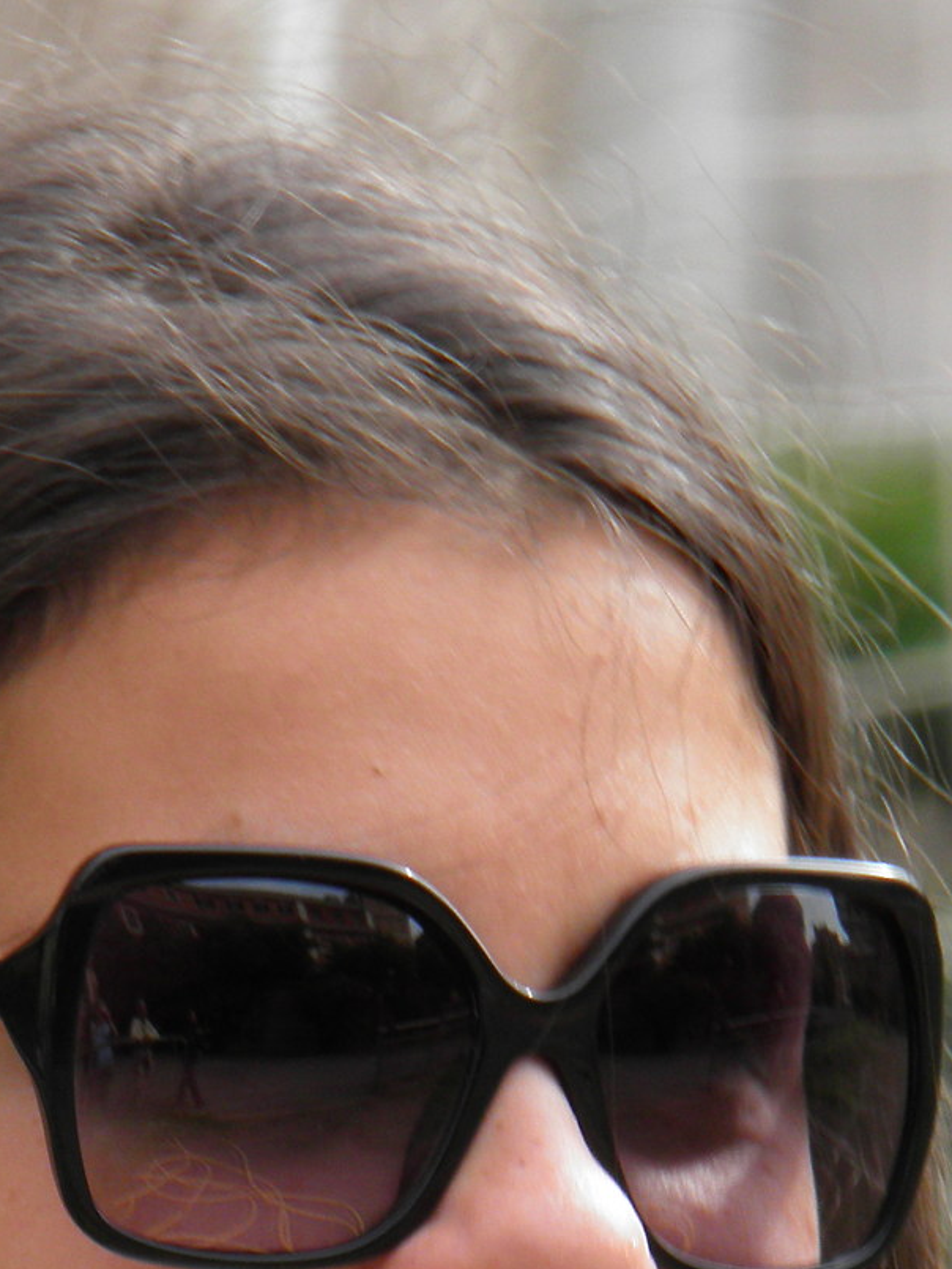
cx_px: 500
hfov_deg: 1.6
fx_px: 35083
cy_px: 1317
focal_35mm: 957
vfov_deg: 2.1
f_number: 4.3
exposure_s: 1/125
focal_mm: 57.7
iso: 50
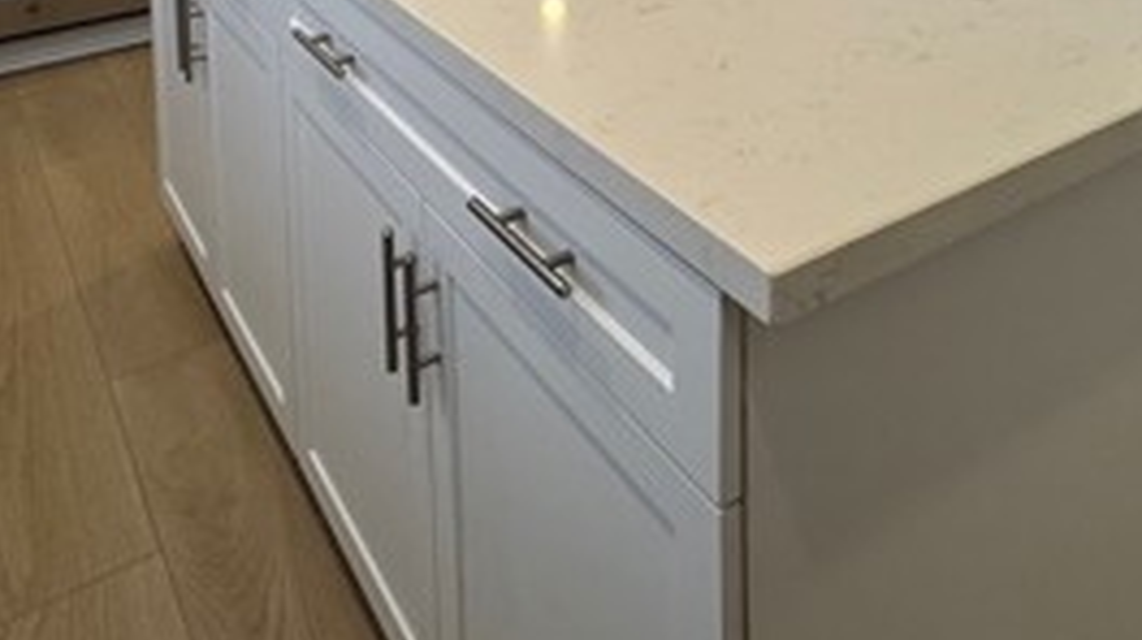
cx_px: 536
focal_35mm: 37
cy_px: -311
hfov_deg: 54.0
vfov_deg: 24.8
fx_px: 1120
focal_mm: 2.22
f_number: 2.2
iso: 160
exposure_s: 1/120
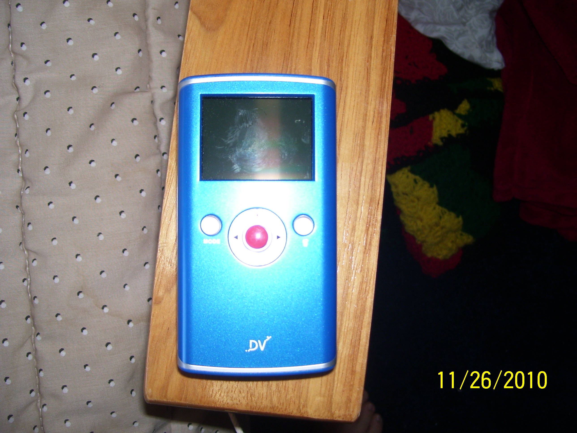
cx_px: 288
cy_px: 216
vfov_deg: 38.7
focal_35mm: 37
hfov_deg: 50.1
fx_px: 617
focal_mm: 6
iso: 80
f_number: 2.7
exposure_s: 1/60
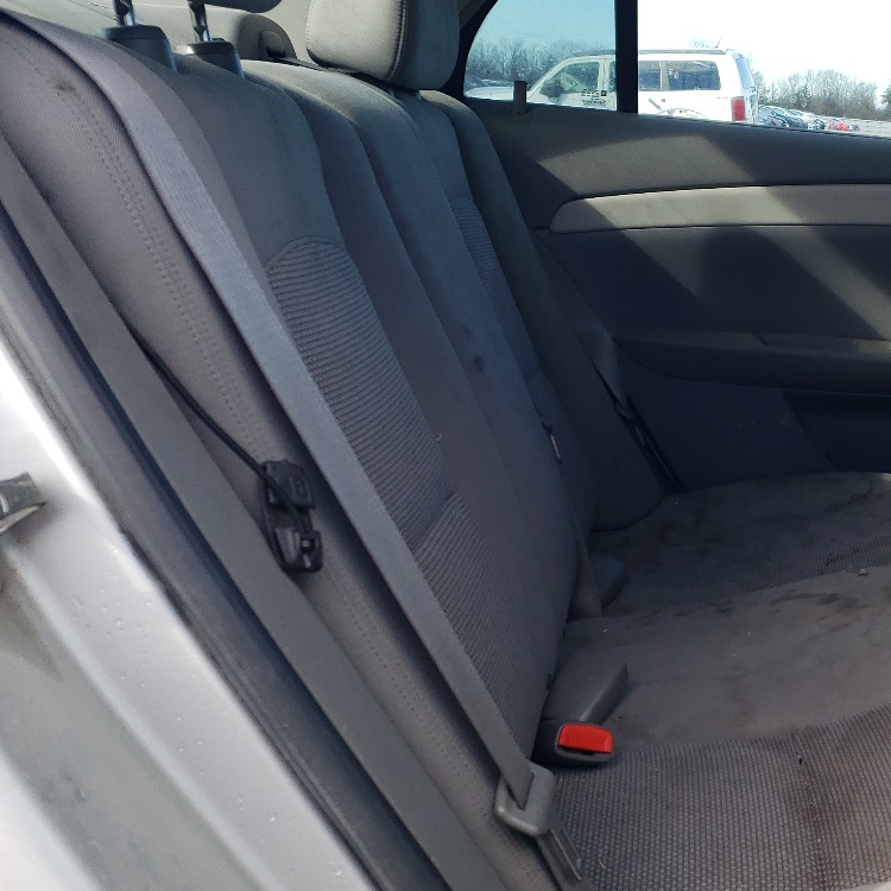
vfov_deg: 34.7
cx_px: 819
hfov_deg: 32.7
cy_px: 468
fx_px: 1427
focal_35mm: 49
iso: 50
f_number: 1.5
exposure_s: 1/625
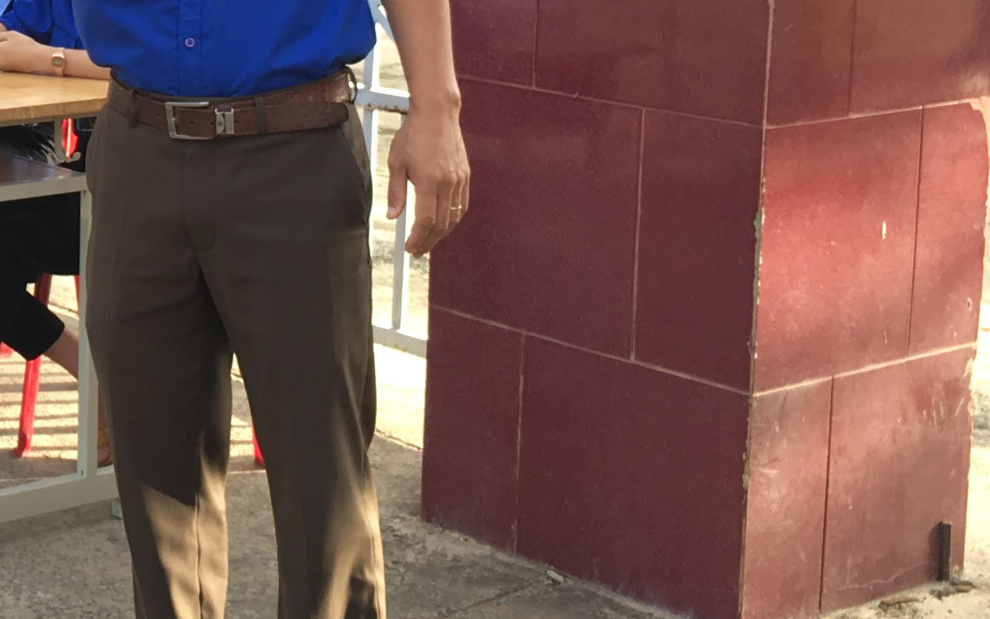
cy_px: -27
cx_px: -256
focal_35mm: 82
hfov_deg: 22.8
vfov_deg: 15.6
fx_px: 2212
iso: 25
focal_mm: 4.15
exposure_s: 1/126
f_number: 2.2
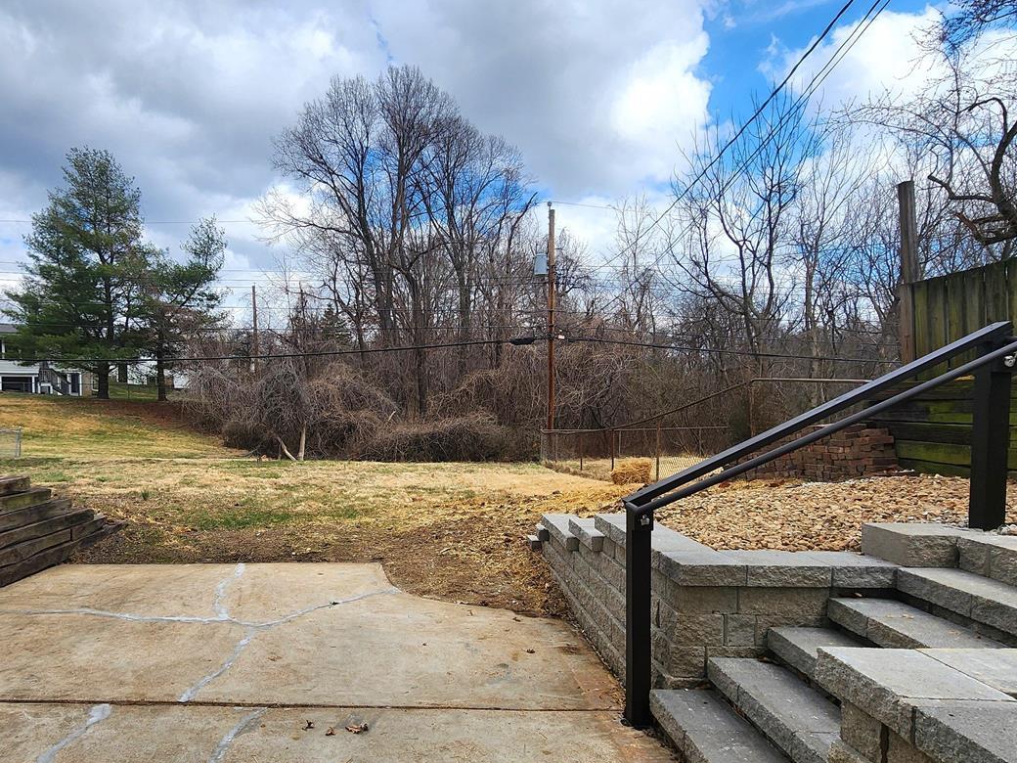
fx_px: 588
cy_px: 429
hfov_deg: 80.8
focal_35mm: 20
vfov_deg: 65.7
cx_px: 407
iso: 50
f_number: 2.2
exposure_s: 1/2000
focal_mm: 2.2
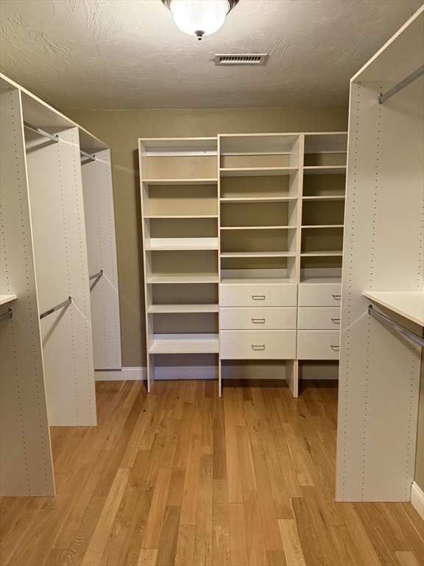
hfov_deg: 56.8
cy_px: 283
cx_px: 212
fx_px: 392
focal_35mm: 24
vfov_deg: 71.6
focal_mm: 6.76
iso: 400
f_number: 1.78
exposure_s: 1/60
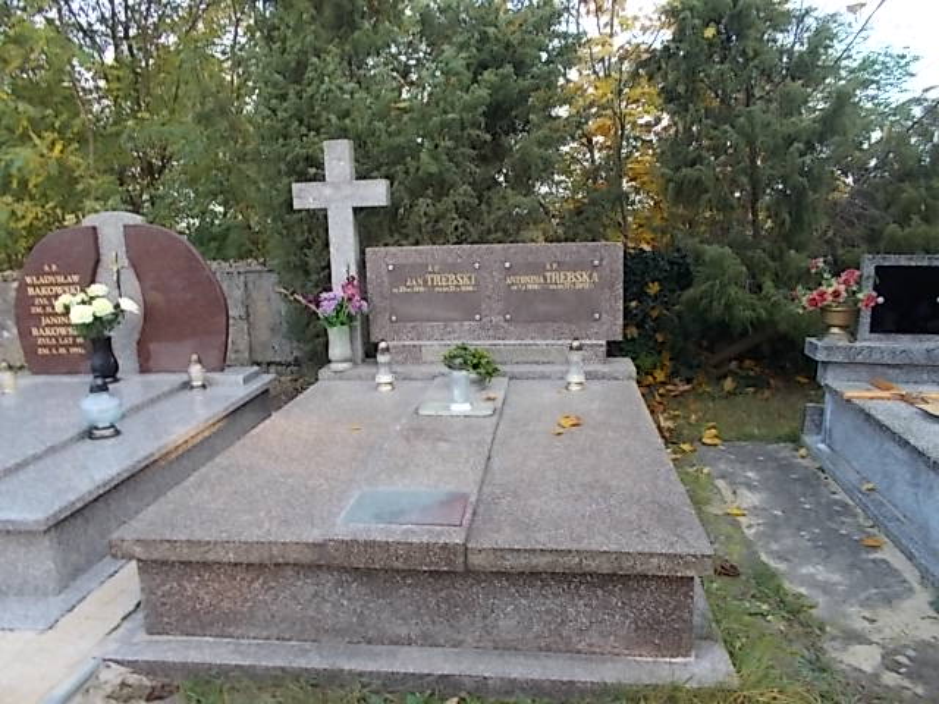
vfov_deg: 53.1
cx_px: 470
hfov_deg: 67.3
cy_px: 352
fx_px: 705
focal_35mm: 26
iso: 80
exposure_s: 1/80
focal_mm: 4.6
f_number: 3.2
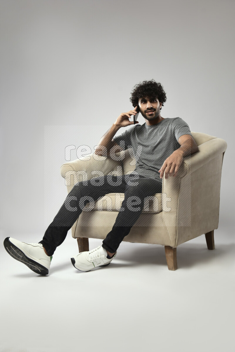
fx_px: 372
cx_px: 118
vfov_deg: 50.7
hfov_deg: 35.1
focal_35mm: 38
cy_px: 176
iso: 400
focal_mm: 38
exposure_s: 1/125
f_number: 5.6
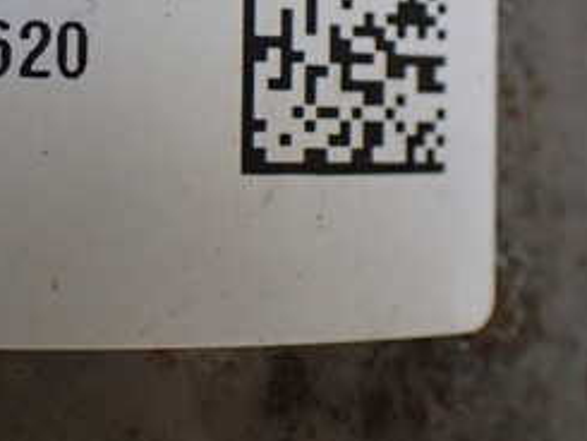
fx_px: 1493
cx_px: -19
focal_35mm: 88
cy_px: 58
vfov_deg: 16.6
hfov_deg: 21.4
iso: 800
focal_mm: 6.37
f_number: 2.5
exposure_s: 1/100
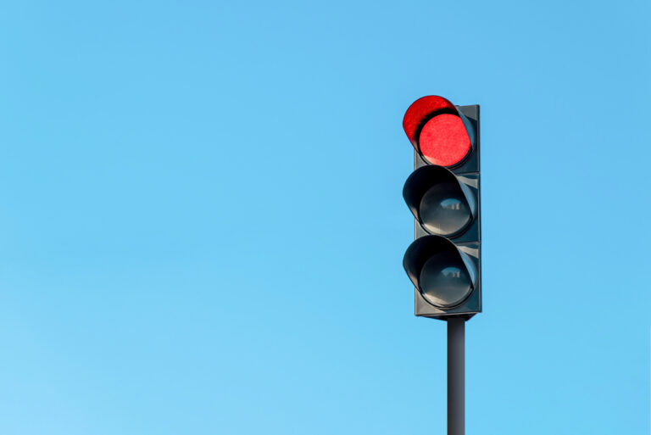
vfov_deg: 11.4
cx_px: 326
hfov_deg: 17.1
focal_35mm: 120
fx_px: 2171
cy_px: 218
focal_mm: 120
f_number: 5.6
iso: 100
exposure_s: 1/800
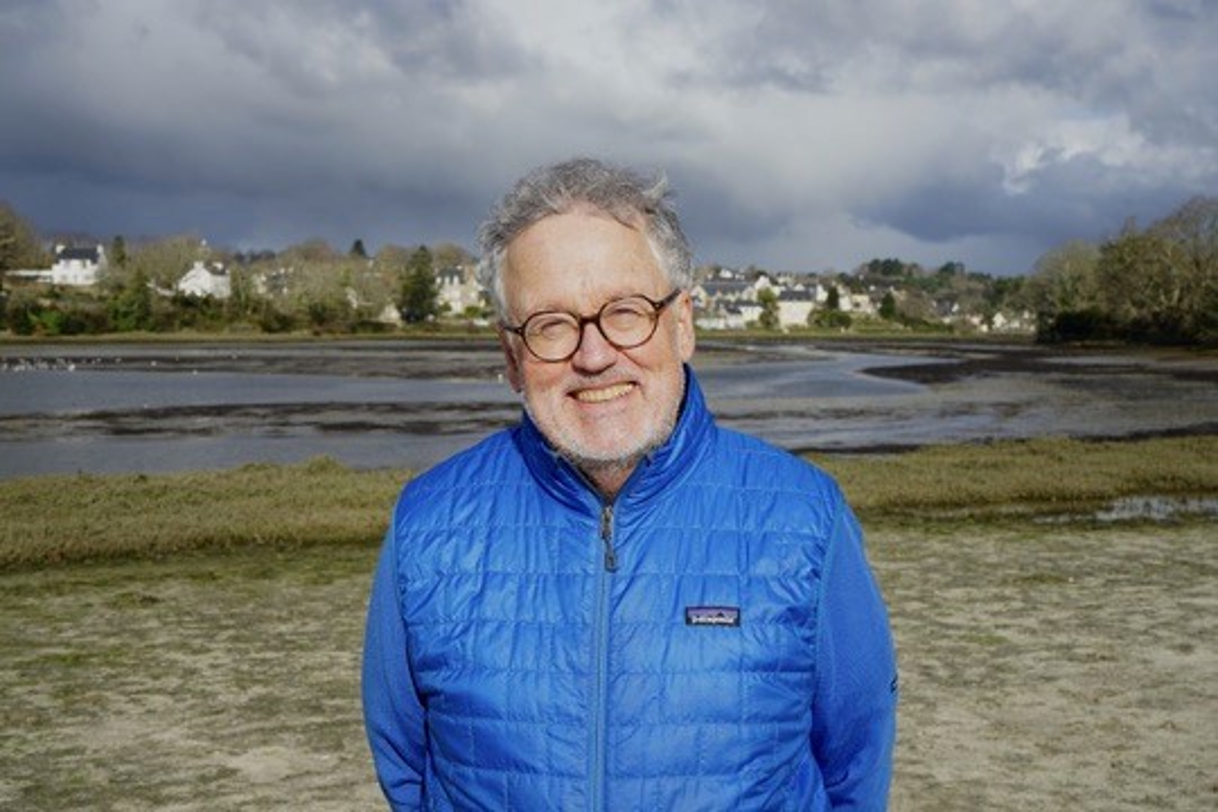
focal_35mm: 47
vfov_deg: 28.6
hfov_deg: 41.9
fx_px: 1590
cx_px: 609
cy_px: 406
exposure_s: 1/125
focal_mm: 47
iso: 100
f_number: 11
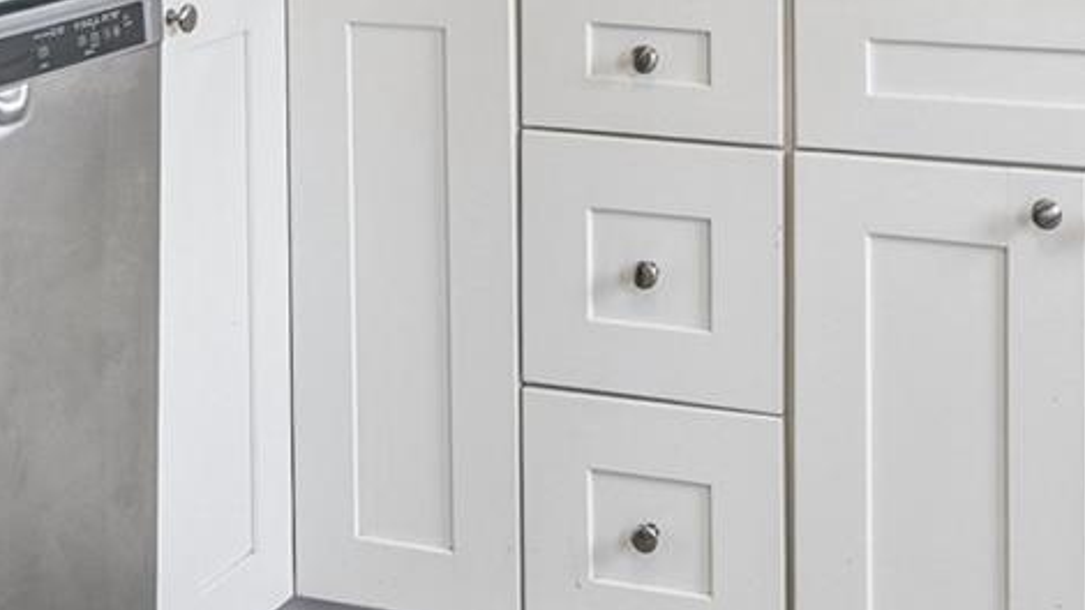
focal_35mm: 73
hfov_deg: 29.0
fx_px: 2099
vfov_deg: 15.3
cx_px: 582
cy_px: -290
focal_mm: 16
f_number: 5.6
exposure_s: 1/80
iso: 500
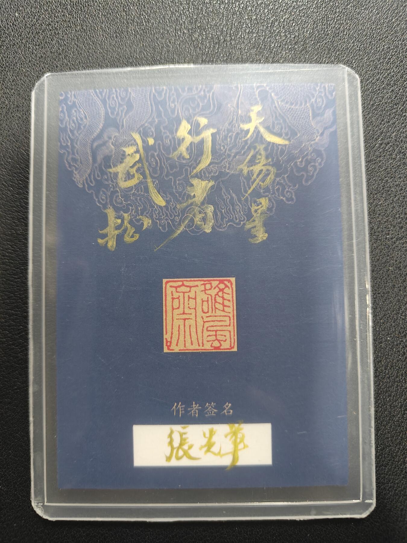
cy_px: 272
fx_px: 376
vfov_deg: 71.6
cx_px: 204
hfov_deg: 56.8
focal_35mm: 24
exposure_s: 1/33
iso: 320
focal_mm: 5.59
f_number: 1.8
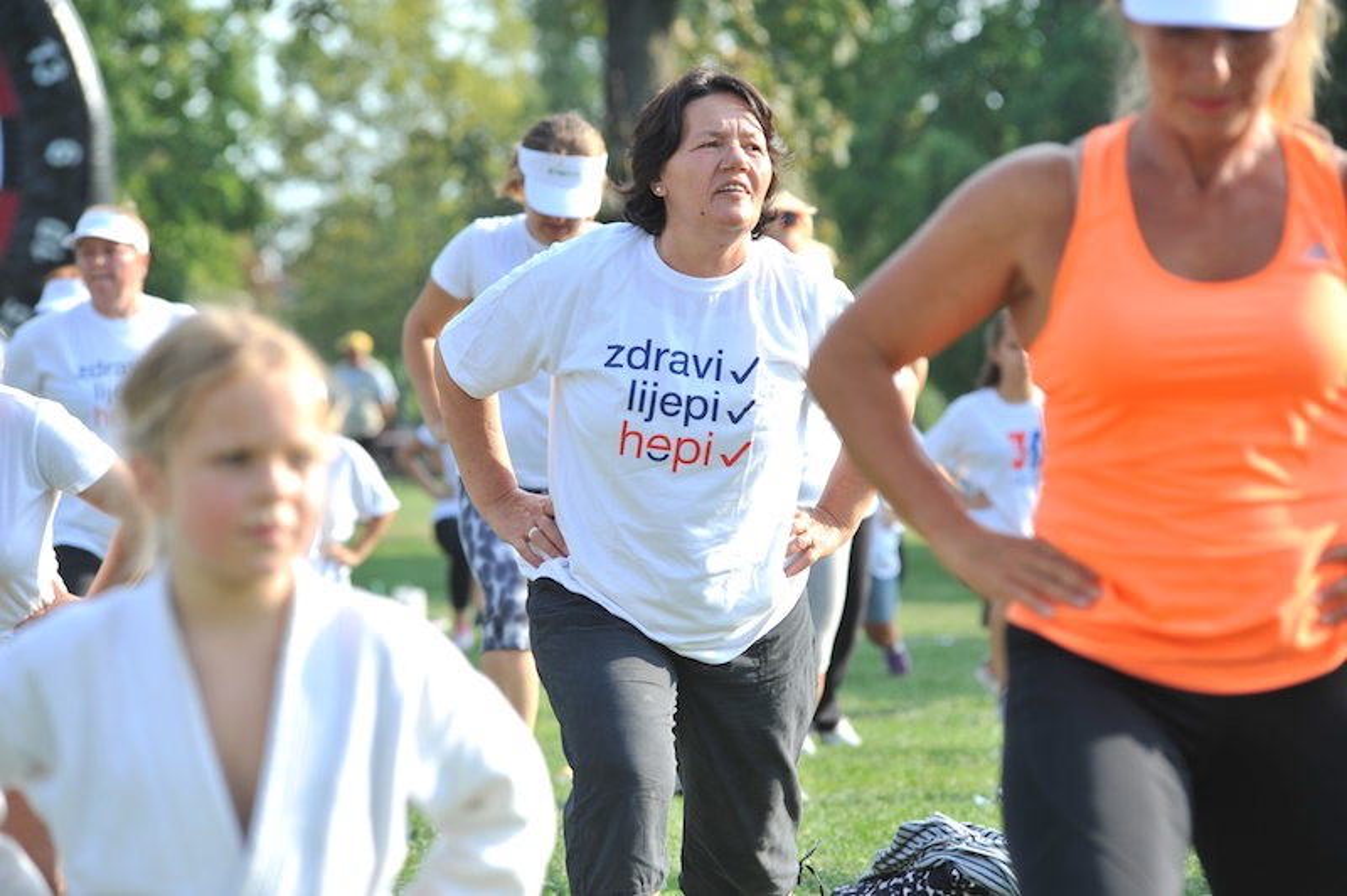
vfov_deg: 6.9
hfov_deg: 10.3
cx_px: 674
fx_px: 7477
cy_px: 448
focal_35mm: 200
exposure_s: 1/160
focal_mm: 200
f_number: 7.1
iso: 125
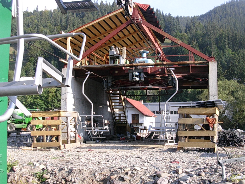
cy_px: 92
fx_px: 318
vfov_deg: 32.2
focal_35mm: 45
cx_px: 122
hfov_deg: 42.1
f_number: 2.9
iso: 70
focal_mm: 6.7
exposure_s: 1/406
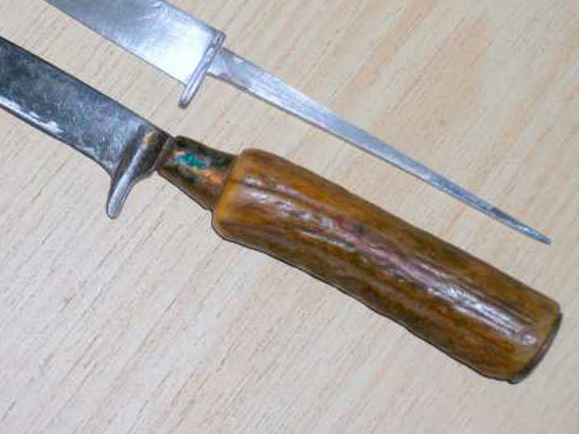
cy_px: 165
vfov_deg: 11.4
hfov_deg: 15.1
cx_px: 206
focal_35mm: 130
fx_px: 2174
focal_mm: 17.1
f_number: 5.2
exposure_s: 1/125
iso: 125
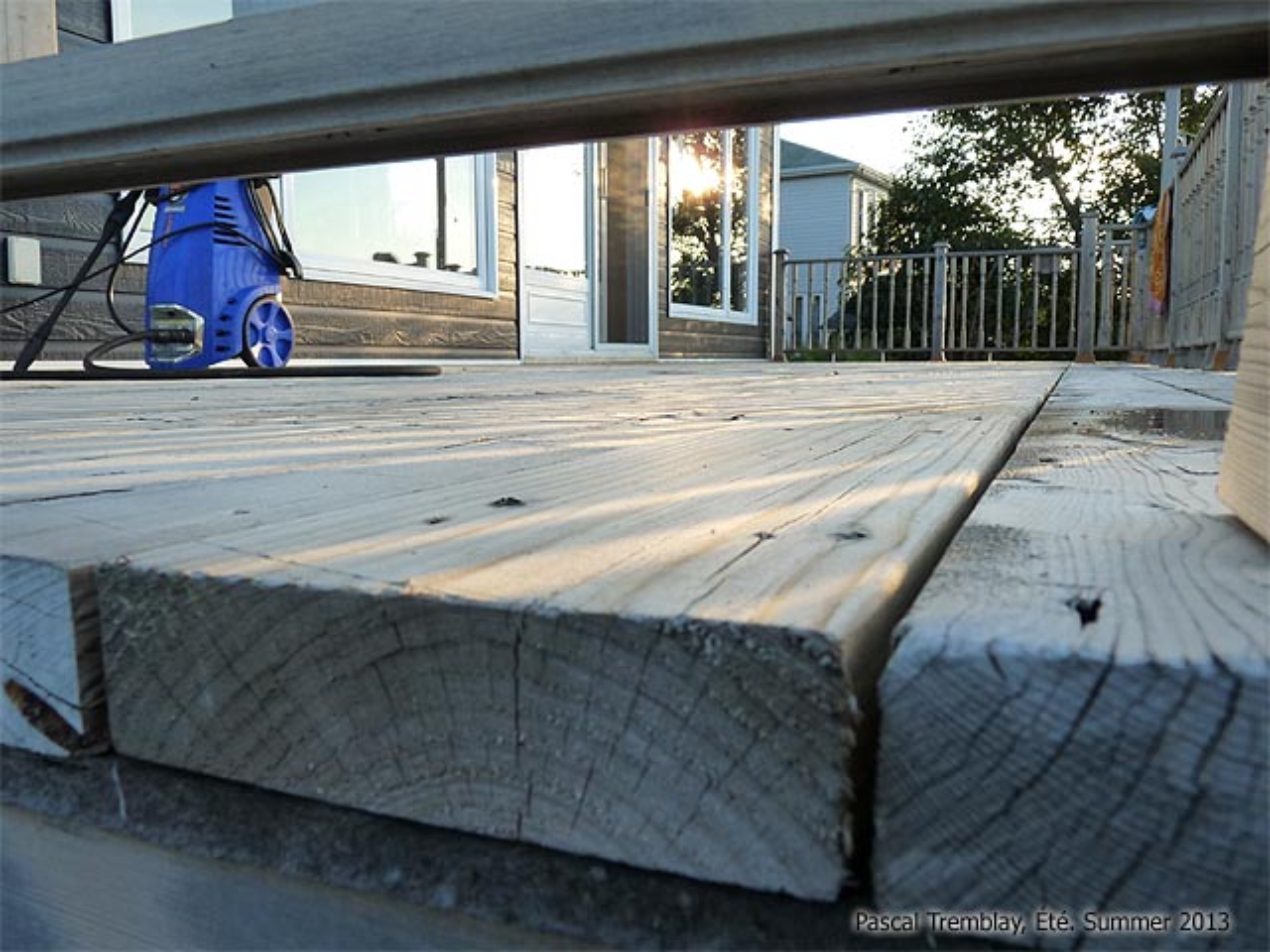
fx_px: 991
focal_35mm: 27
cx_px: 635
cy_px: 476
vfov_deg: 51.4
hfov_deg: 65.3
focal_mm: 4.8
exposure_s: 1/200
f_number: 4
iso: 160
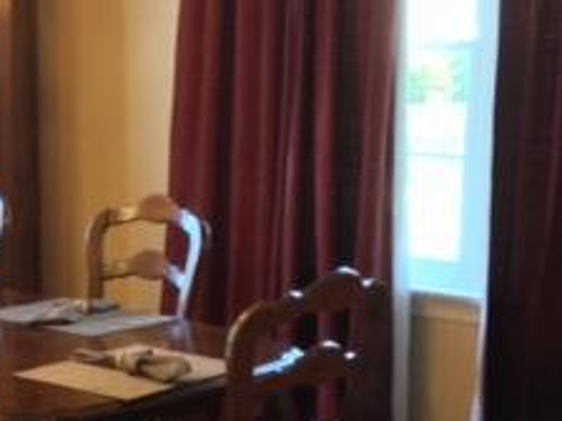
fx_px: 1624
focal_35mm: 100
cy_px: 276
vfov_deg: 14.8
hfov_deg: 19.1
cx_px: 3
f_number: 2.4
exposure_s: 1/17
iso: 400
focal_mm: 4.28
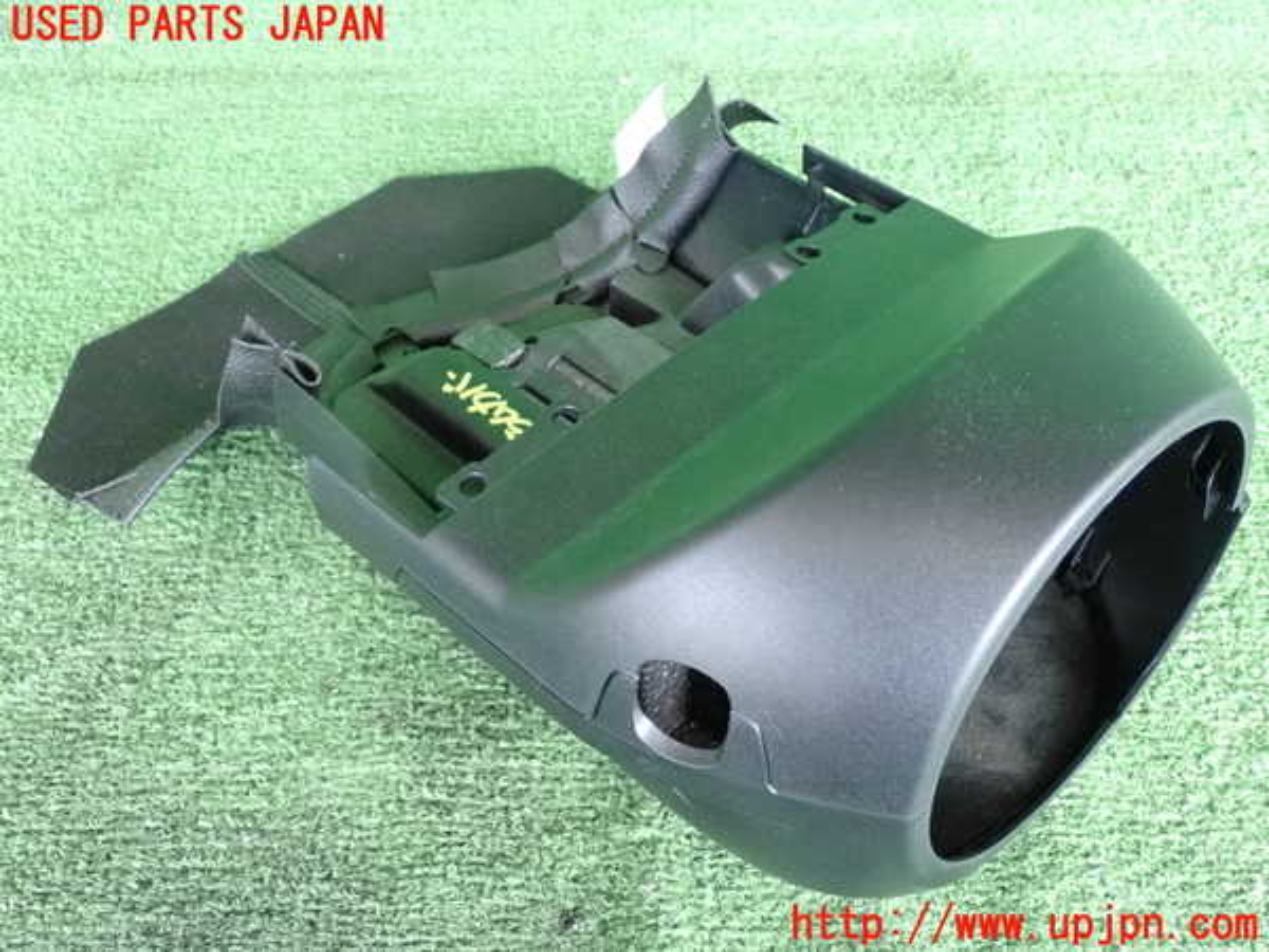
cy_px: 476
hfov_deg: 42.9
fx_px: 1613
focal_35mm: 44
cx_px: 634
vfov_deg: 32.9
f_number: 2.9
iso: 1600
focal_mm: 7.84
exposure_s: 1/125
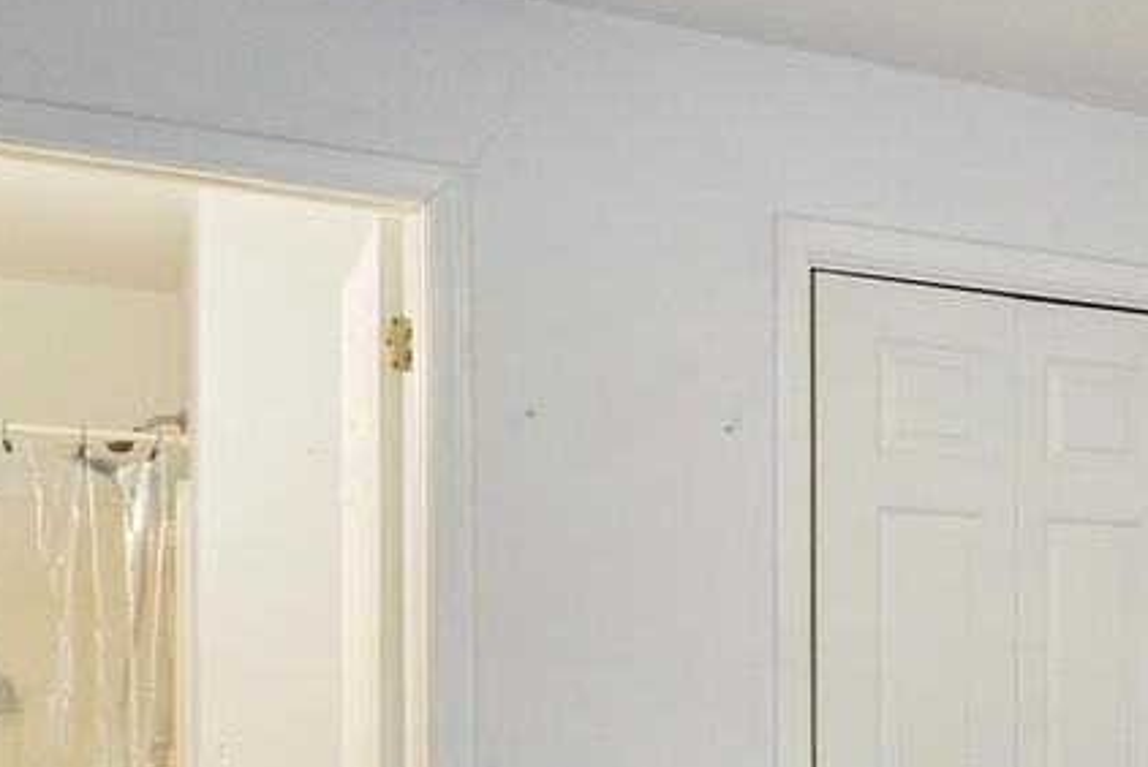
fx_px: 1851
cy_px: 921
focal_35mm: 58
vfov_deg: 21.7
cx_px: 1635
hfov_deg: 26.7
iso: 400
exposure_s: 1/45
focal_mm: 17
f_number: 8
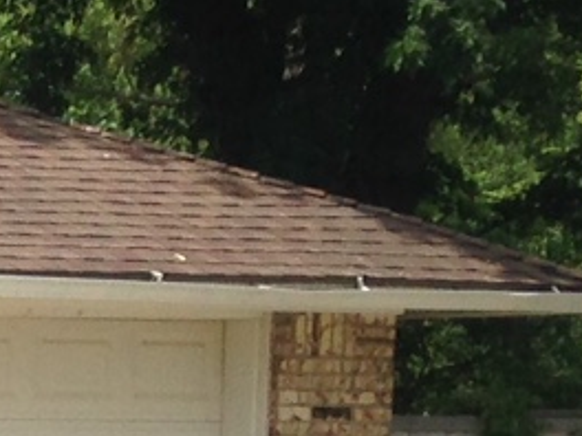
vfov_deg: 5.8
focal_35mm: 256
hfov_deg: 6.9
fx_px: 4304
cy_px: 595
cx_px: -1188
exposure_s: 1/1130
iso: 50
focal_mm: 4.12
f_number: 2.4
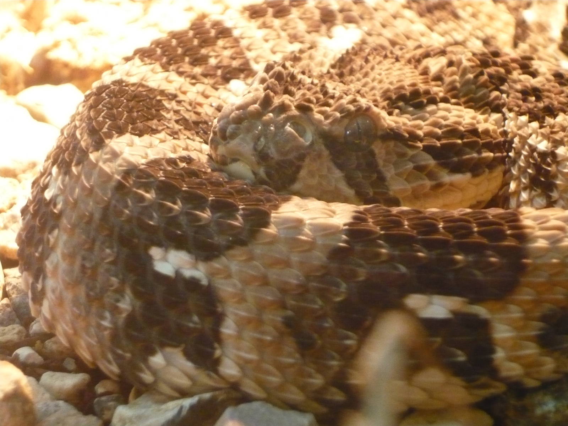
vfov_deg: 14.8
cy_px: 213
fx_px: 1641
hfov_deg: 19.6
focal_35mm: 100
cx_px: 284
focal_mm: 16.5
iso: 800
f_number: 5.1
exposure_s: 1/20
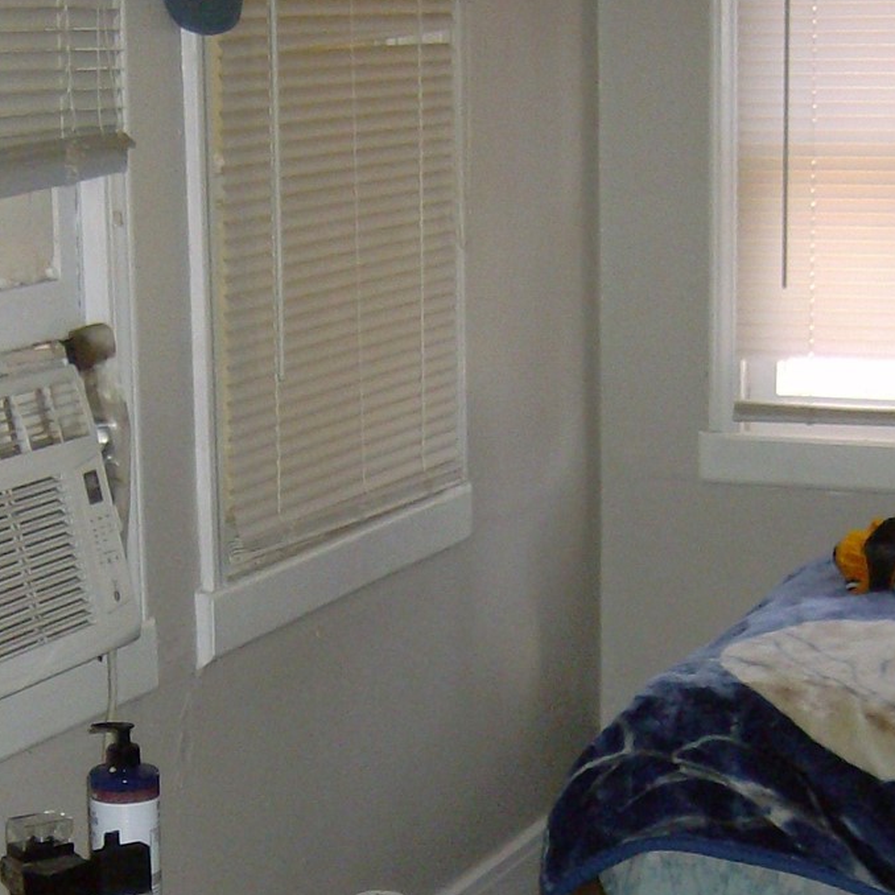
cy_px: 838
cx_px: 347
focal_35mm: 90
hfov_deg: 19.3
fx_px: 2633
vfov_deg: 18.9
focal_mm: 6
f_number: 2.8
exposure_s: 1/60
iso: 200
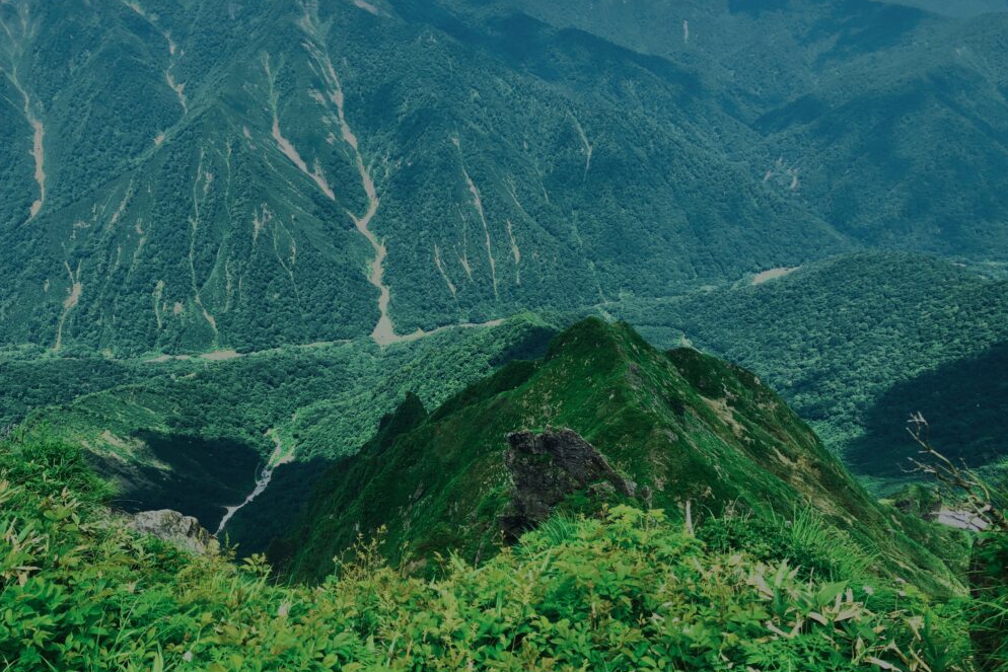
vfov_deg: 43.5
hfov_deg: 61.9
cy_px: 295
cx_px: 511
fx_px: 840
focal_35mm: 30
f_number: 1.8
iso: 20
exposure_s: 1/906
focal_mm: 3.99
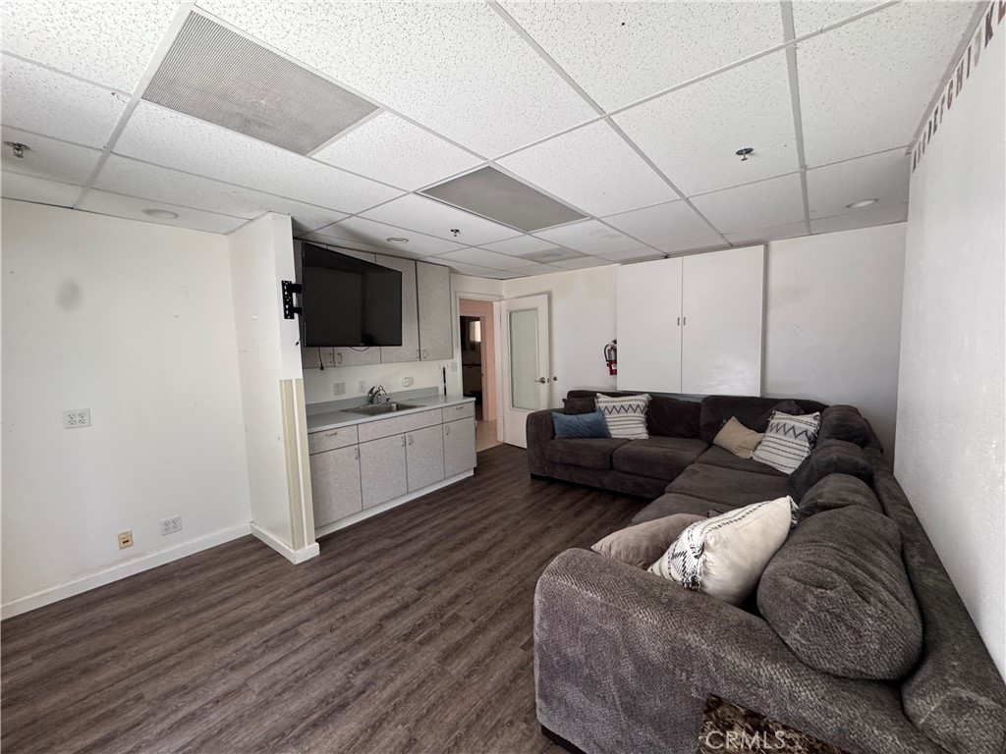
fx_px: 407
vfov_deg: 85.7
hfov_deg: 102.1
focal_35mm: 14
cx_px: 503
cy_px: 377
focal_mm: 2.22
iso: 400
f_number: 2.2
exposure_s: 1/60
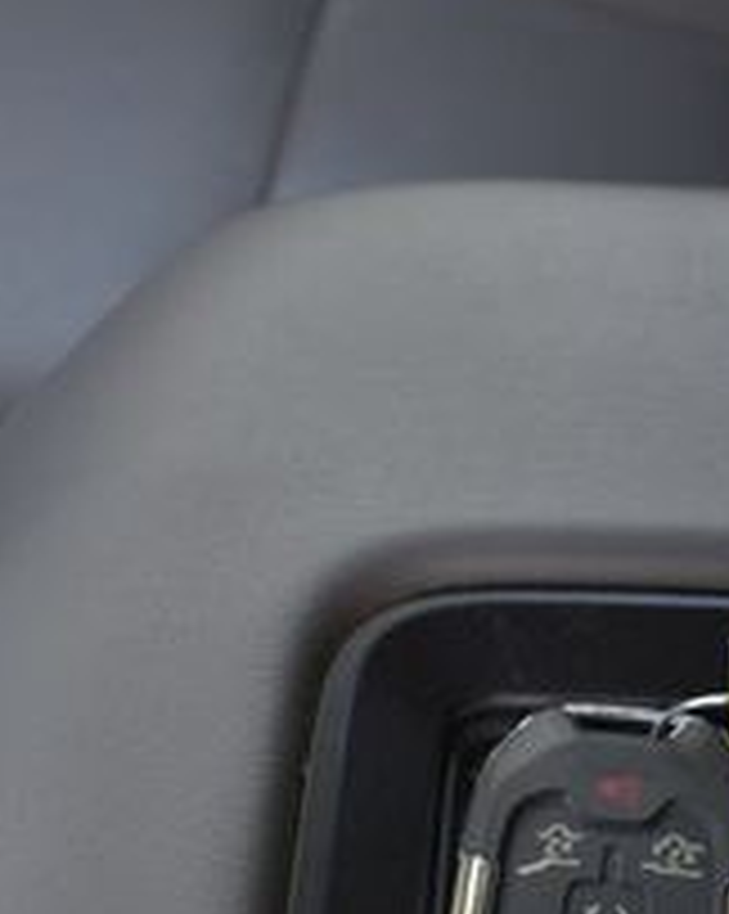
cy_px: 777
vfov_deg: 23.4
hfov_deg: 18.8
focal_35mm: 80
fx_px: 2161
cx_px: 644
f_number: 3.5
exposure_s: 1/250
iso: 450
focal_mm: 18
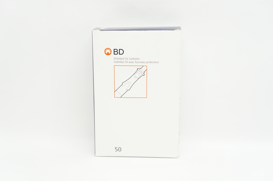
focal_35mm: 56
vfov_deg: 24.3
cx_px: 136
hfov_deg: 36.0
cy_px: 90
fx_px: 420
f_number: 5.6
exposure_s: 1/50
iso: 400
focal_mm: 37
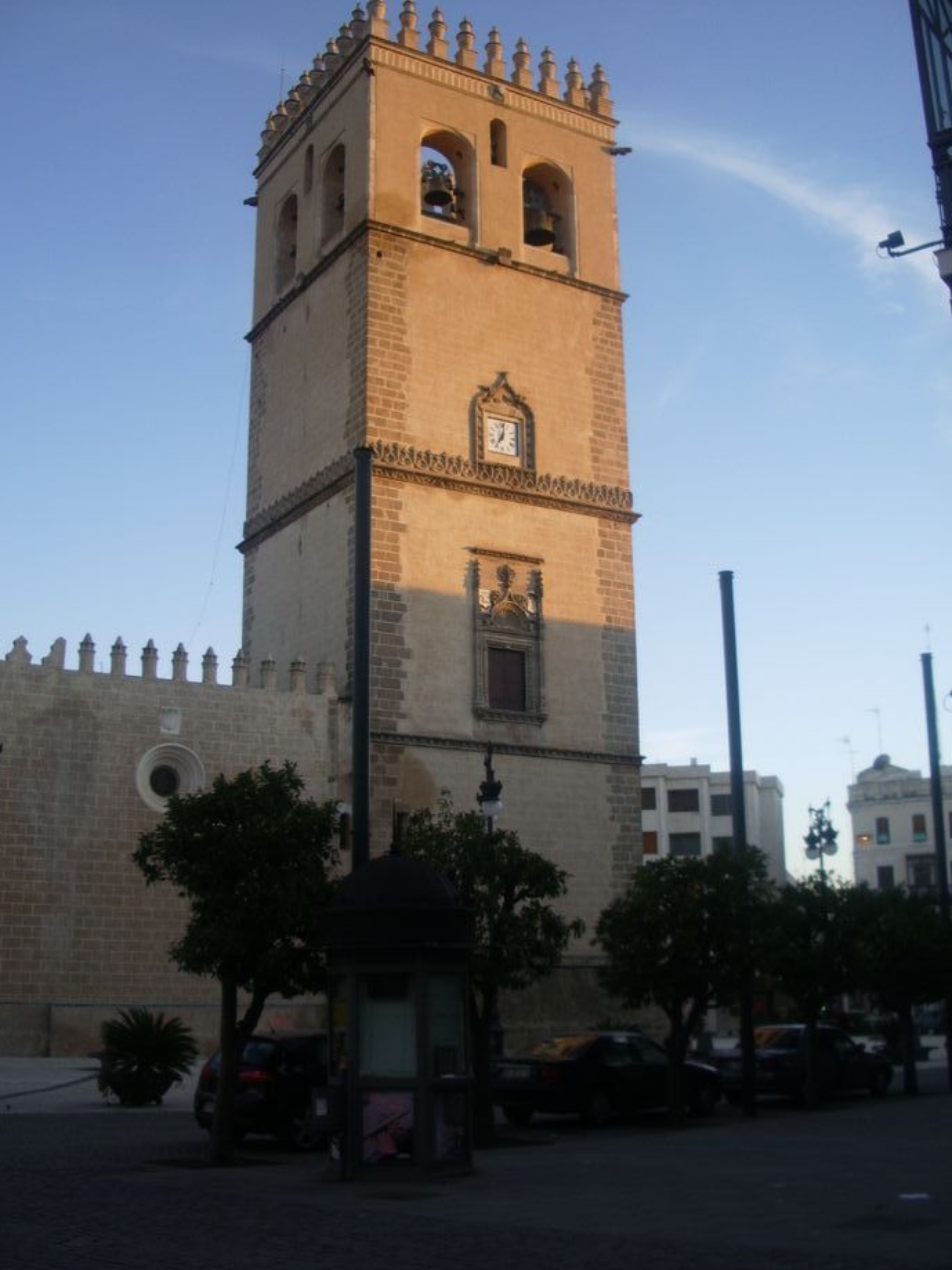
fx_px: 1430
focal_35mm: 39
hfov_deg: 36.8
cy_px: 640
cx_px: 488
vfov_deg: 47.9
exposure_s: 1/125
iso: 50
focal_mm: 5.8
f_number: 2.6
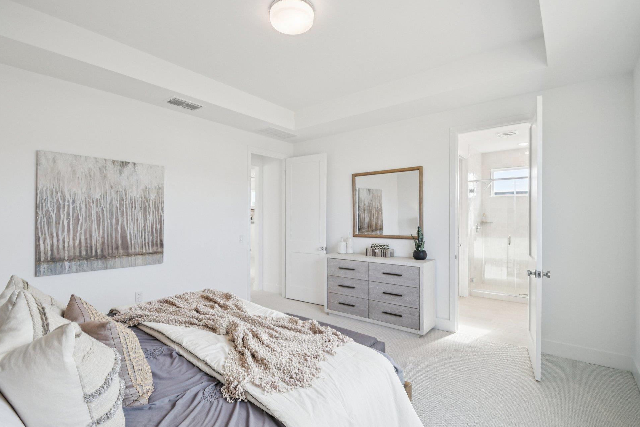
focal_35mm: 16
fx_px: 284
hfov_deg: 96.7
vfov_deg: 73.7
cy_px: 211
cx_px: 311
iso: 400
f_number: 8
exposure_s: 1/50
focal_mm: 10
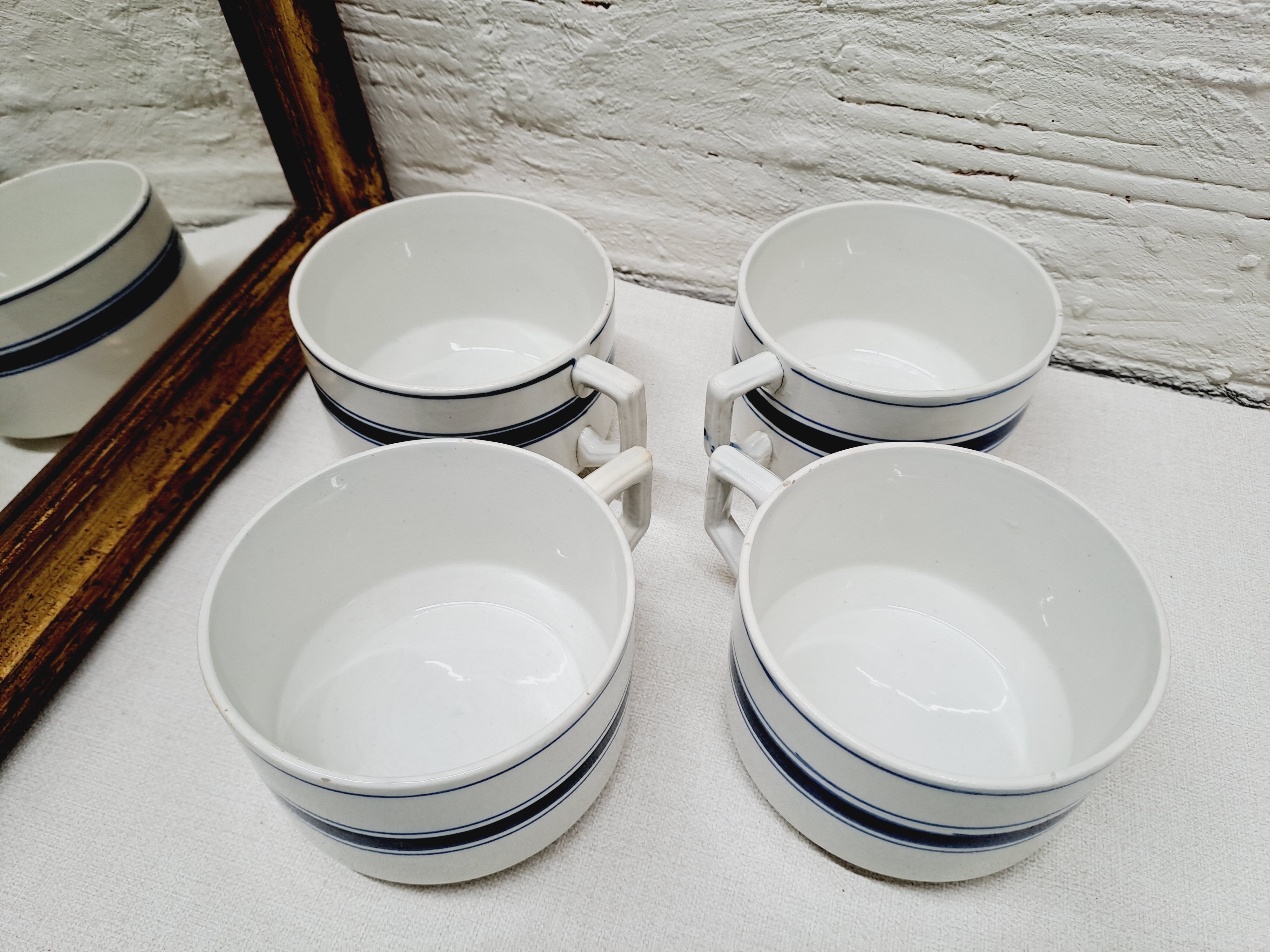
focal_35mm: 25
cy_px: 476
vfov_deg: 54.9
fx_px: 917
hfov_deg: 69.4
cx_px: 635
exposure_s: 1/100
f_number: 1.8
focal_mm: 4.65
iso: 50
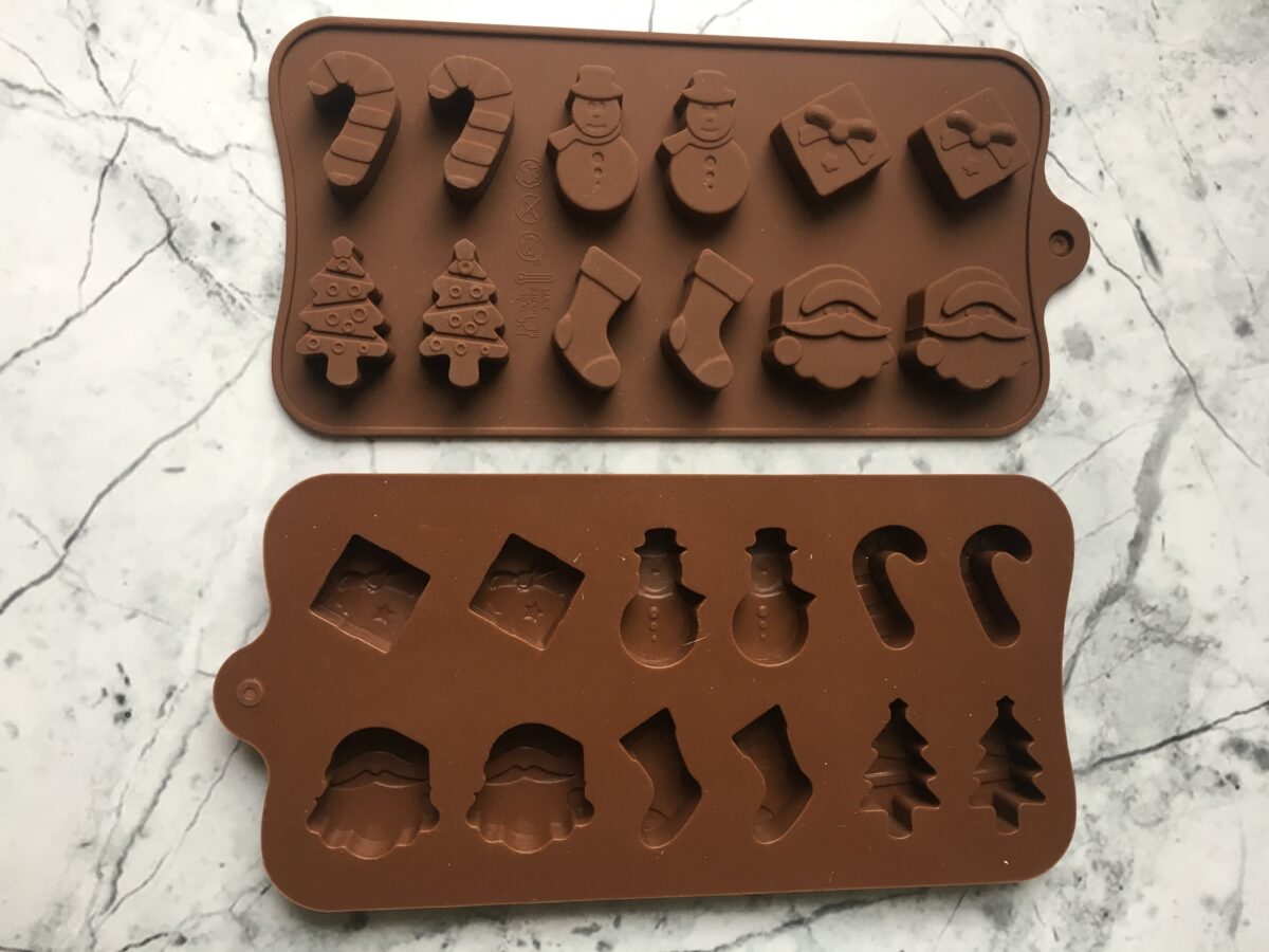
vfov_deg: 48.2
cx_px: 634
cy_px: 476
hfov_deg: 61.7
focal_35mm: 29
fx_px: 1063
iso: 32
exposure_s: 1/30
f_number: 2.2
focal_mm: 4.15
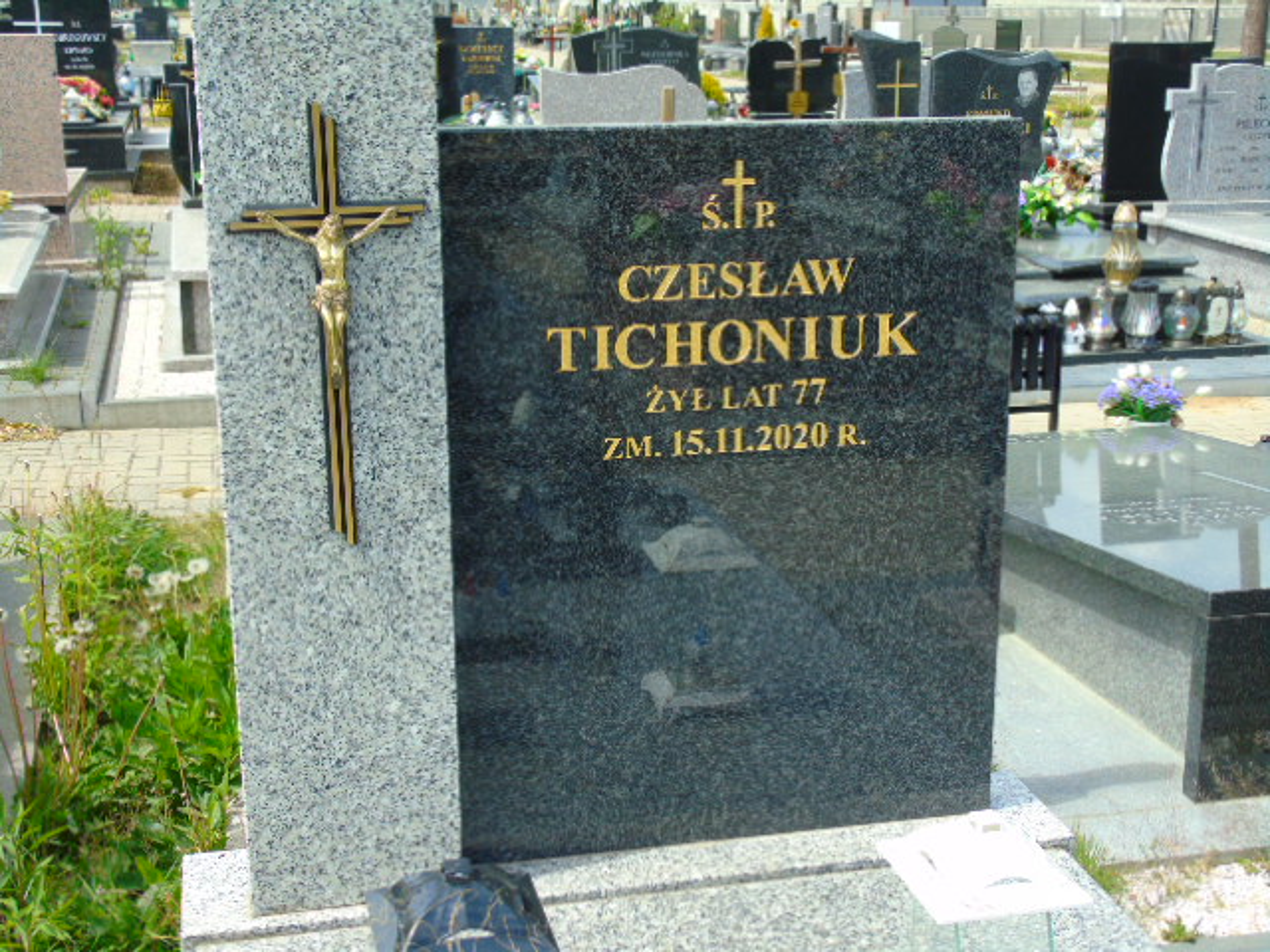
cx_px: 635
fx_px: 1688
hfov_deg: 41.2
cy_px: 476
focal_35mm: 46
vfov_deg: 31.5
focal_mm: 8.2
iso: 80
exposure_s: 1/320
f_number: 4.1
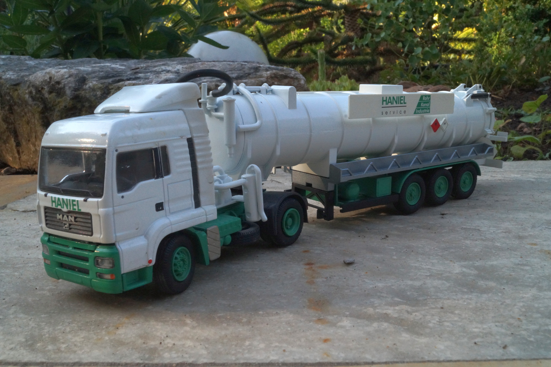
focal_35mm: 36
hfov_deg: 53.2
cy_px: 184
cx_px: 276
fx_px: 551
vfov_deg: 36.8
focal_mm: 24
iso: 800
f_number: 22
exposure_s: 1/60
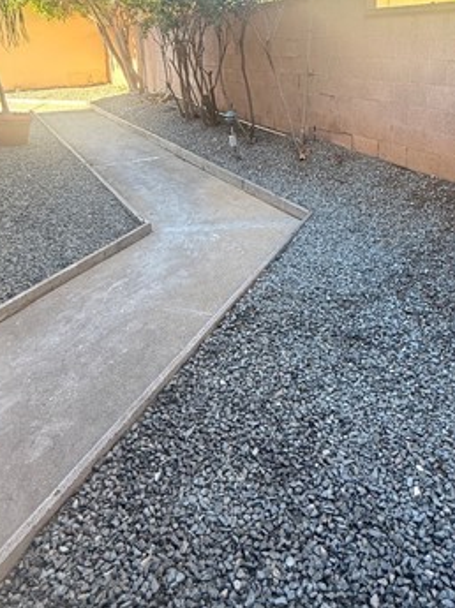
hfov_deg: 52.4
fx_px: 457
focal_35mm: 26
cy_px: 196
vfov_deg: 65.3
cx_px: 284
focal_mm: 2.22
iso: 100
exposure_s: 1/99
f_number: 2.2
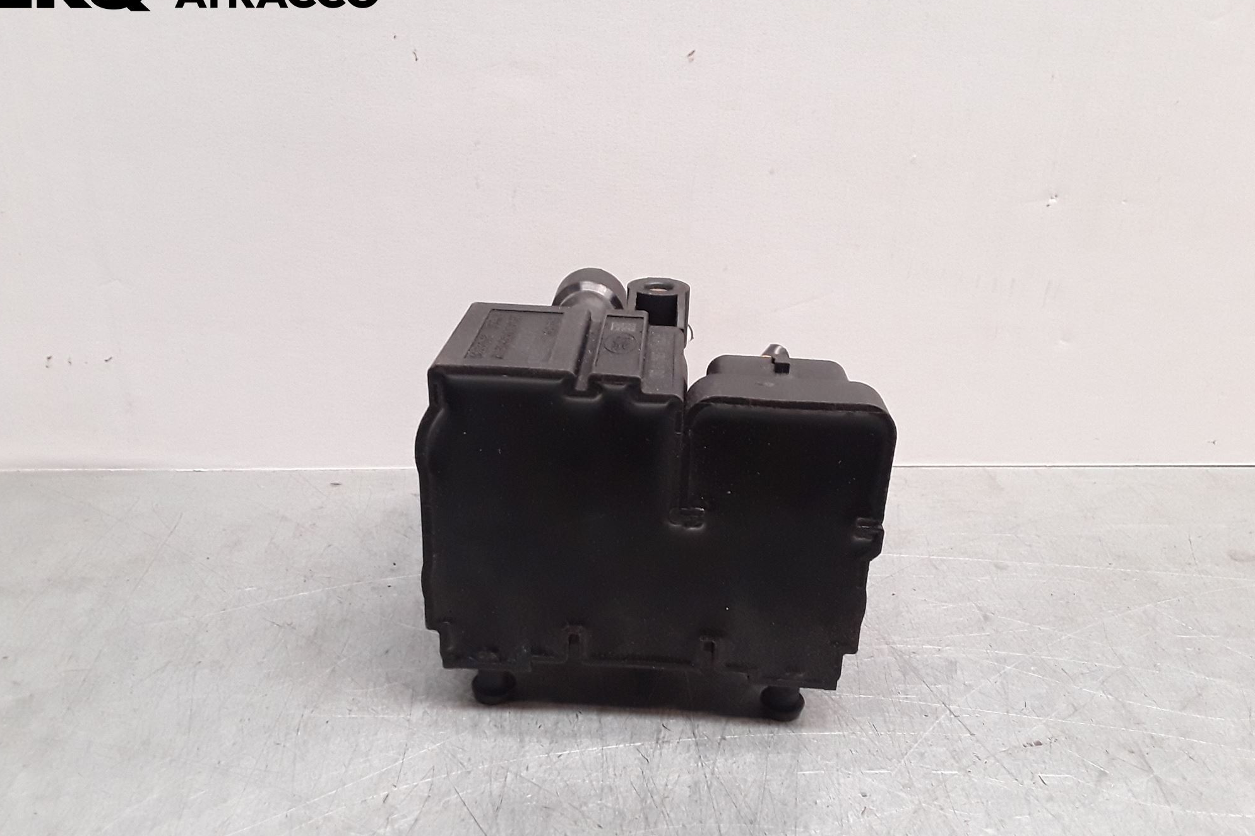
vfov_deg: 43.6
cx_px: 639
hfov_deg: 61.9
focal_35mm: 30
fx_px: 1046
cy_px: 455
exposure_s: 1/100
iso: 100
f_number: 1.9
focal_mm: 2.91
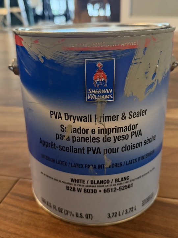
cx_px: 92
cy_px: 108
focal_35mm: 34
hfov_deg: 41.8
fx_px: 233
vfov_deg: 53.9
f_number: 1.78
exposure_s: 1/40
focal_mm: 6.76
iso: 640
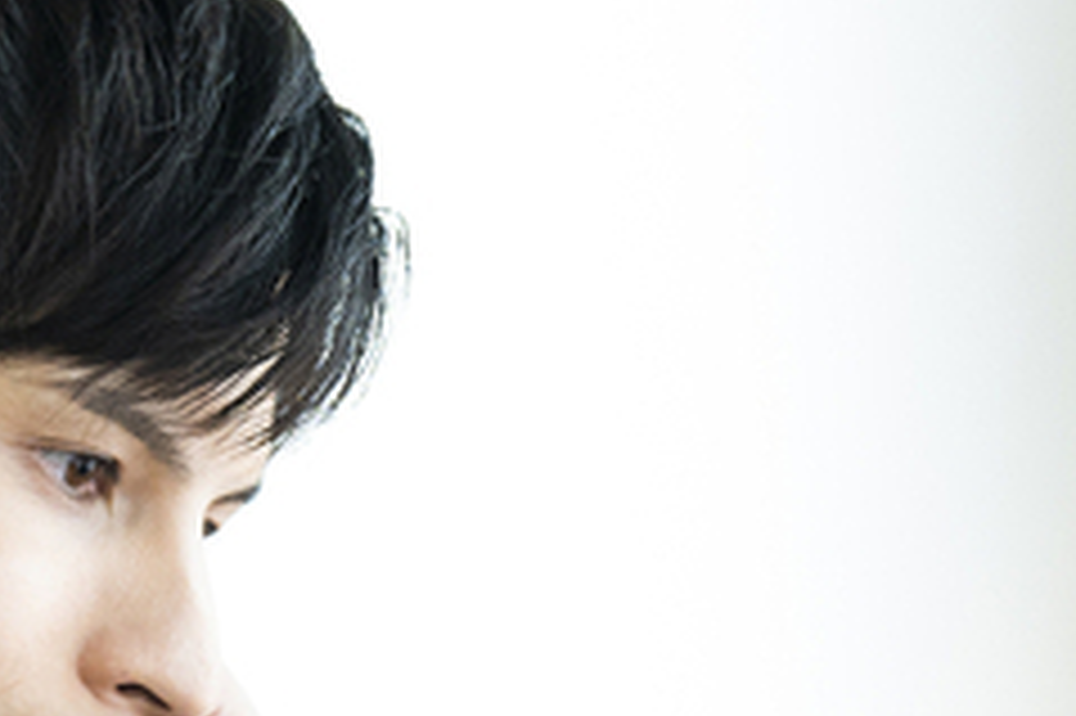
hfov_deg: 3.0
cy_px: 973
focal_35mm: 678
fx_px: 20250
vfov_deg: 2.0
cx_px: 1081
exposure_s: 1/100
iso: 800
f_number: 4
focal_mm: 135
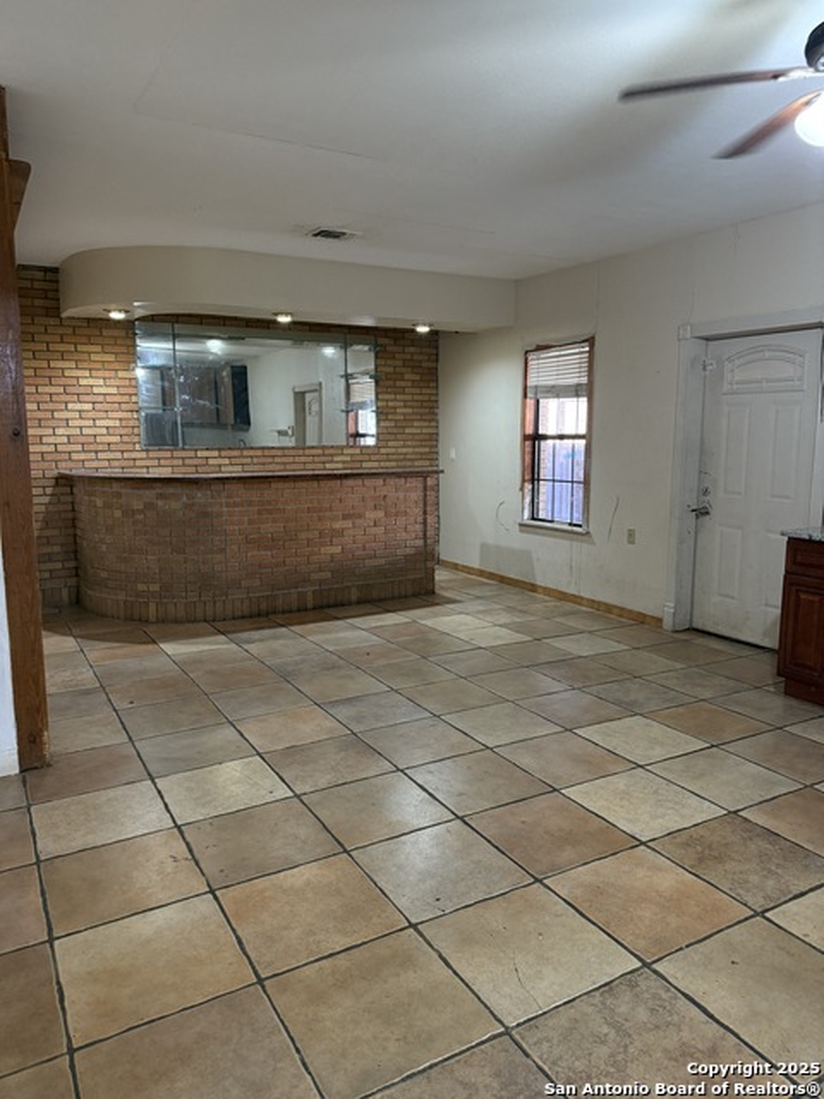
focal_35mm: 24
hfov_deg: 56.8
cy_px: 550
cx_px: 412
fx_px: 762
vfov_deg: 71.6
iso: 320
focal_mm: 6.76
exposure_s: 1/60
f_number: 1.78
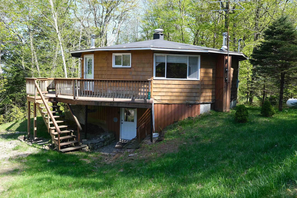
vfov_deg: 40.0
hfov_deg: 57.2
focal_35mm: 33
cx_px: 148
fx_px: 272
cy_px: 99
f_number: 5.6
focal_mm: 21.9
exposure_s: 1/140
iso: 160
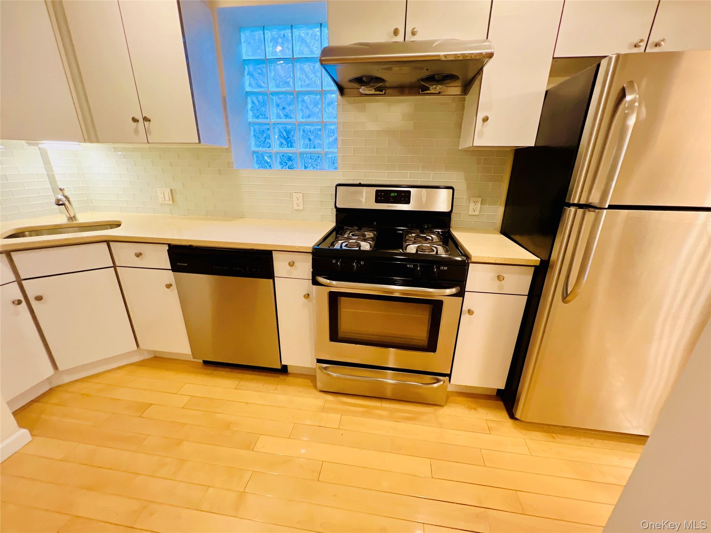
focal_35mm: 13
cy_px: 266
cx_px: 356
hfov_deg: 106.2
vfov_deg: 89.9
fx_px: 267
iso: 500
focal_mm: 1.57
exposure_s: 1/60
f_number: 1.8
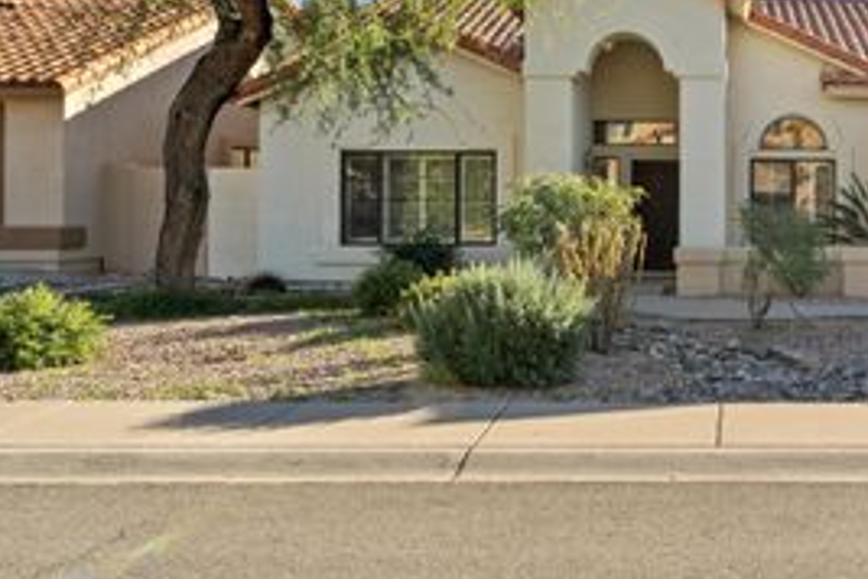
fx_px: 1037
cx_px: 800
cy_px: 194
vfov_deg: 31.0
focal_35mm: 43
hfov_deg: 41.4
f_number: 8
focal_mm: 23
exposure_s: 1/400
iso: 800
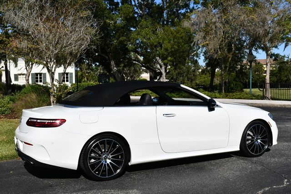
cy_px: 97
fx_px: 356
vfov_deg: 30.6
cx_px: 146
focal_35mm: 44
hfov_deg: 44.5
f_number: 10
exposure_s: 1/400
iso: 100
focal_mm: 22
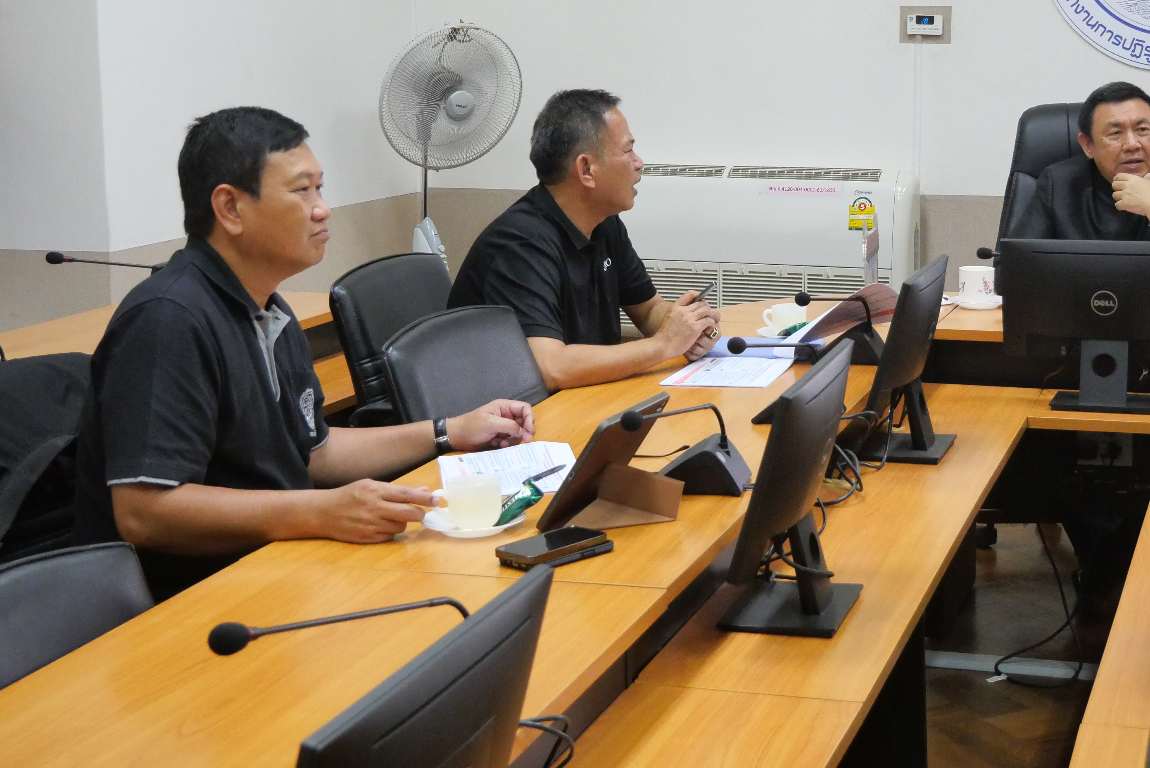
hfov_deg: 33.2
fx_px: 1918
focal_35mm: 60
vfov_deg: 22.6
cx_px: 714
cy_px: 258
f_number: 4.2
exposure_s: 1/80
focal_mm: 22
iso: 3200
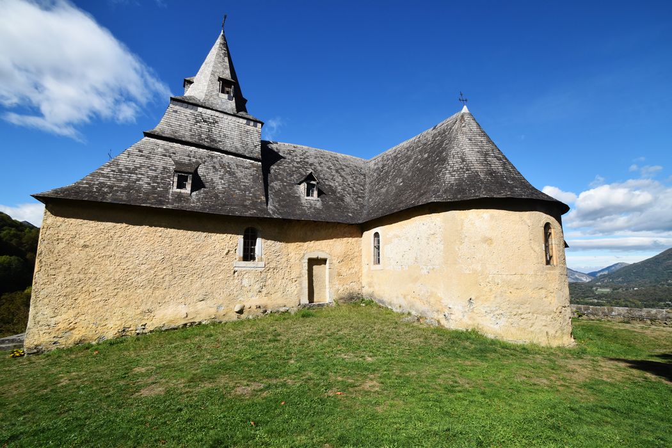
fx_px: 280
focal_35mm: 15
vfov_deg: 77.3
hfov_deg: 100.4
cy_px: 224
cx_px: 336
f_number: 10
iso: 200
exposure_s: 1/400
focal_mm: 10
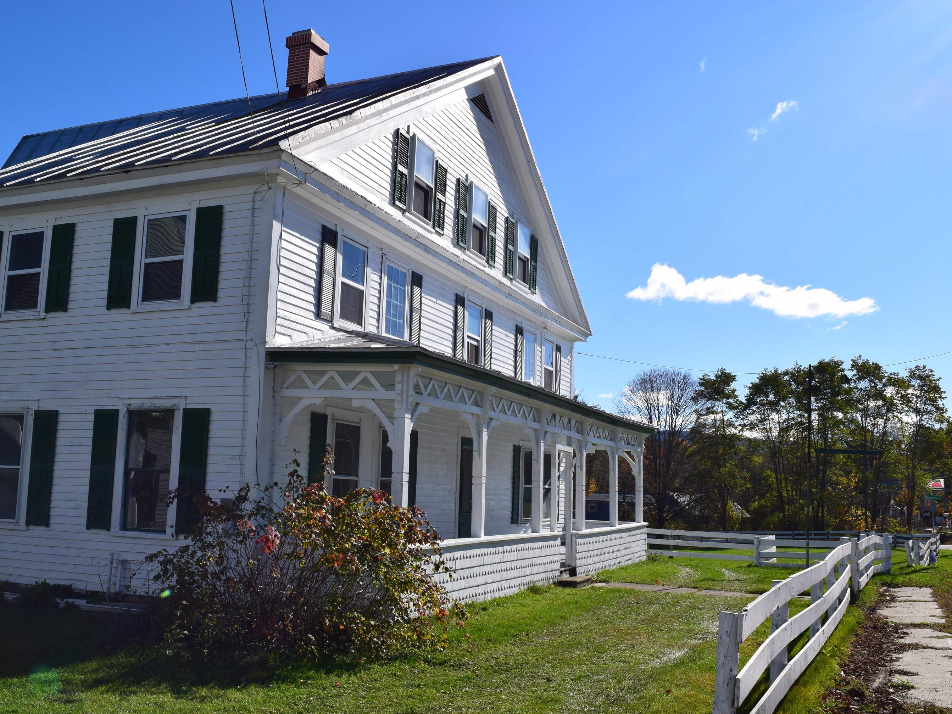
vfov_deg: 42.9
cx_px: 481
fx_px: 908
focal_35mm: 33
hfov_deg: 55.3
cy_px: 361
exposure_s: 1/500
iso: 280
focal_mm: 20
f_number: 11
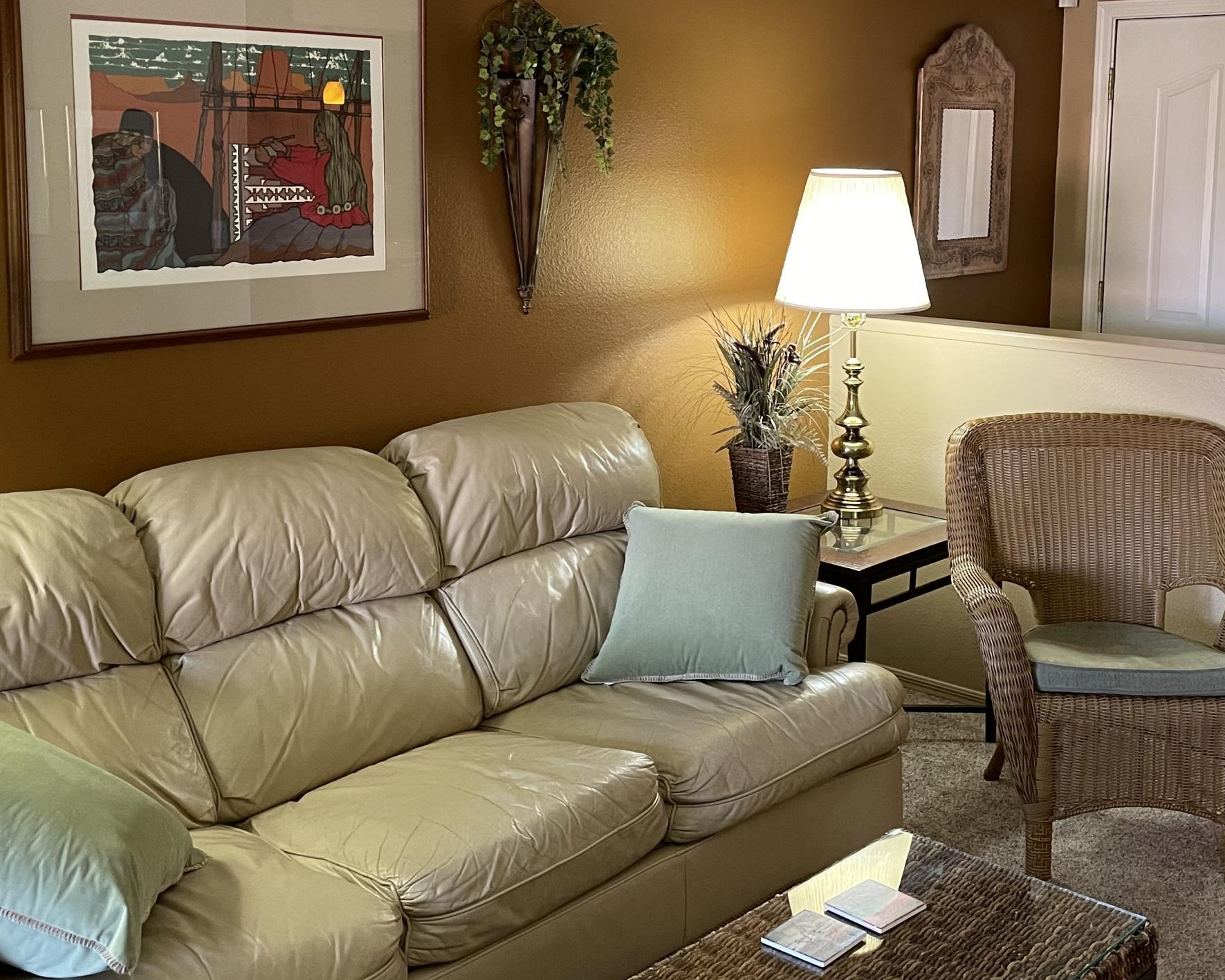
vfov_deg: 34.6
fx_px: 1559
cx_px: 728
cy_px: 327
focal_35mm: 43
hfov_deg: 42.7
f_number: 1.6
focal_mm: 4.2
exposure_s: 1/60
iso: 250
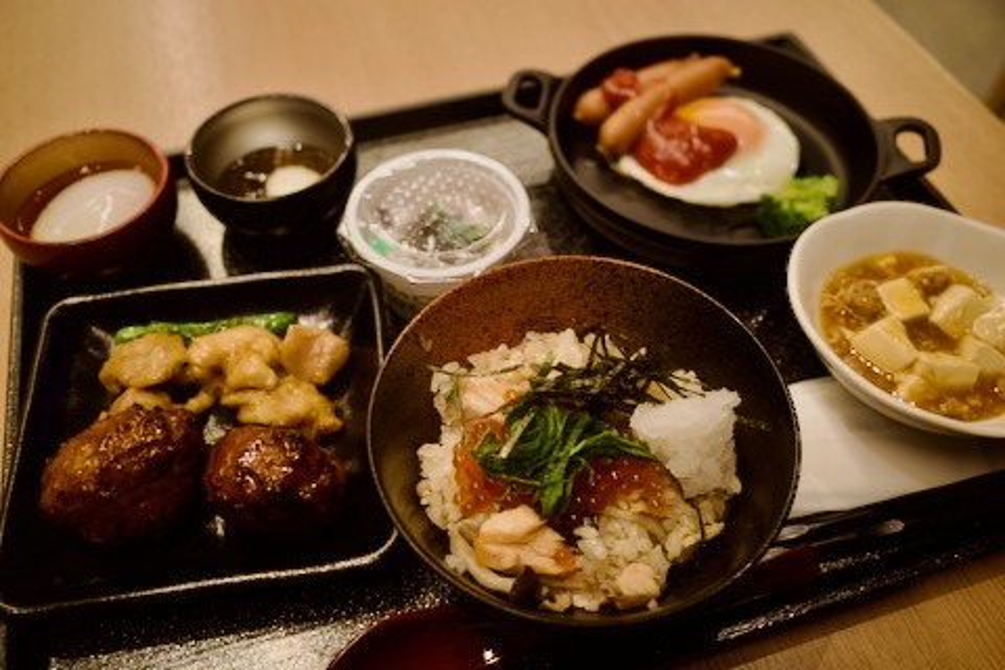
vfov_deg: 46.4
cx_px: 502
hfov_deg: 65.5
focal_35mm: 28
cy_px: 335
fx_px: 782
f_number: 2.8
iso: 320
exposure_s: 1/30
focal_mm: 18.3
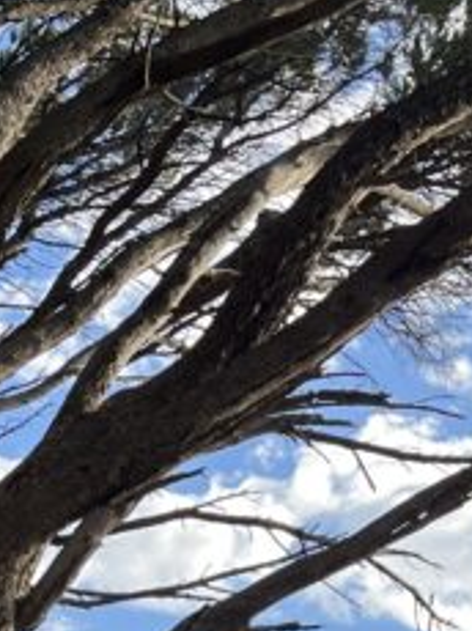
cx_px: -244
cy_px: 1191
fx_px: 2113
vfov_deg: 14.6
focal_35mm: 116
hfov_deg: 12.1
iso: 50
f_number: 1.6
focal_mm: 5.1
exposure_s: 1/529
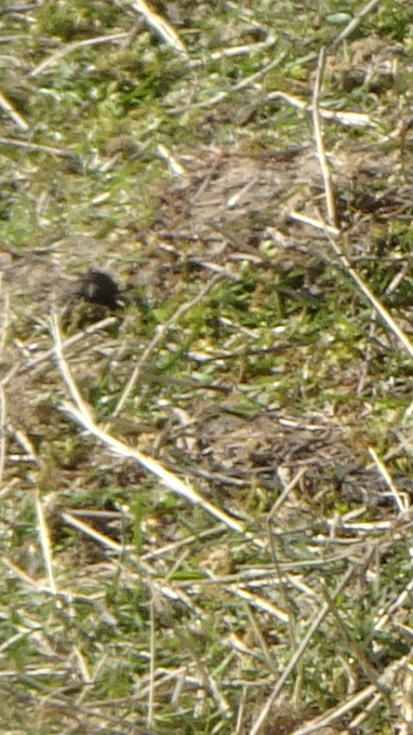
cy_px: 16
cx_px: 1613
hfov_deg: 1.2
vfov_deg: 2.1
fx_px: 19734
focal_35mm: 1013
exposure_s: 1/200
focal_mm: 25.66
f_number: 5.6
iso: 80
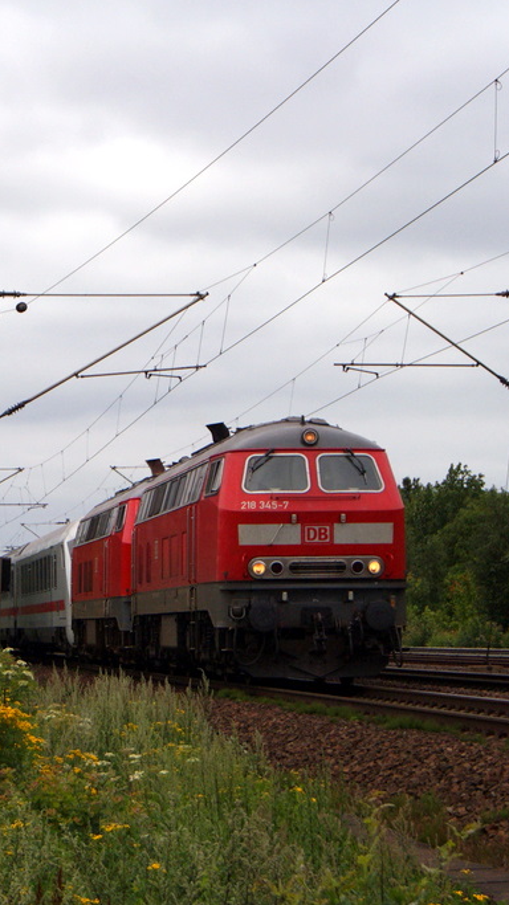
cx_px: 62
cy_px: 452
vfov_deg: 16.5
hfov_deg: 9.3
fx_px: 3115
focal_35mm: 130
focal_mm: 55
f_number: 11
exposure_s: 1/1000
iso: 200
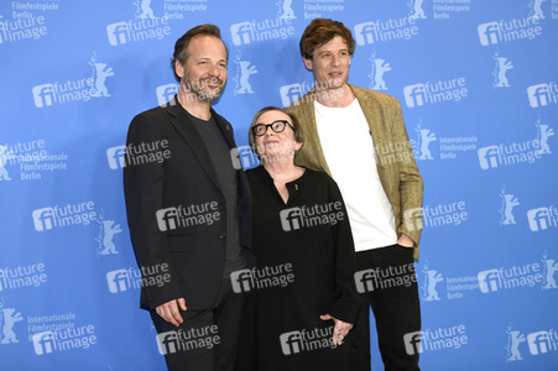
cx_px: 279
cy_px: 186
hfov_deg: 28.9
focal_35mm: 70
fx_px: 1084
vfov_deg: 19.4
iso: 800
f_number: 3.2
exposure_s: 1/320
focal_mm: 70
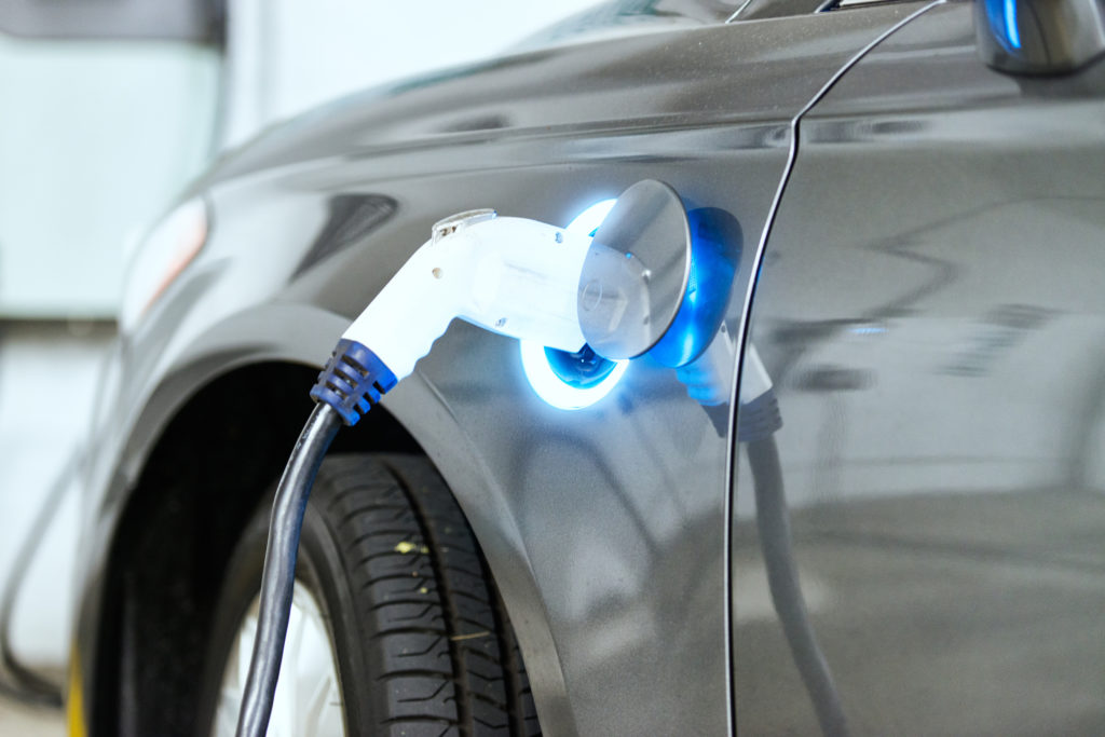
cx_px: 552
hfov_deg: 18.6
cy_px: 368
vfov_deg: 12.5
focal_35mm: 110
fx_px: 3377
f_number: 2.8
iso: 800
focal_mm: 110
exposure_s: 1/8
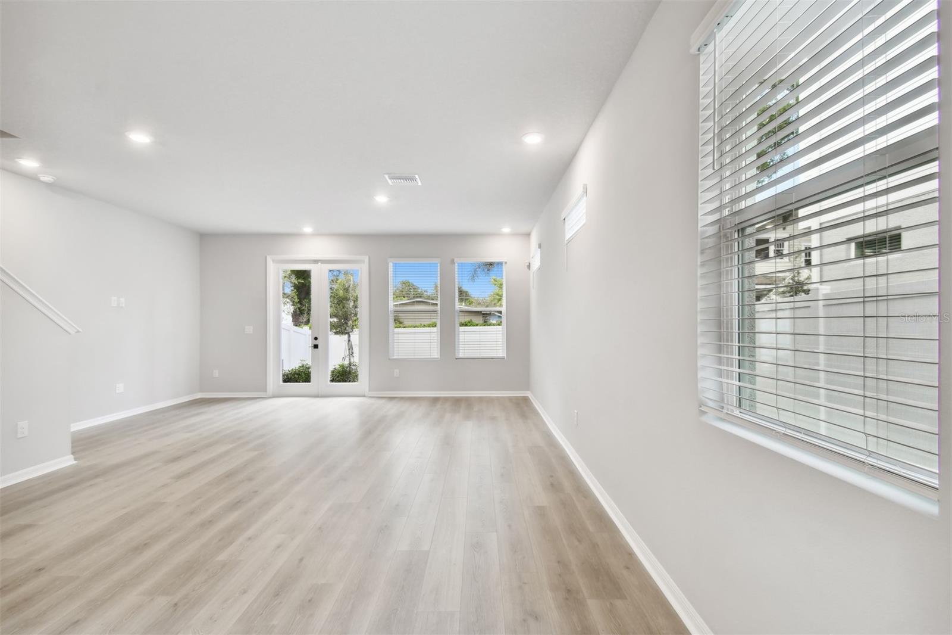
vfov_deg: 77.3
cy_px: 318
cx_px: 476
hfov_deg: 100.4
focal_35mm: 15
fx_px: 397
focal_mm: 10
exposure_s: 1/13
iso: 100
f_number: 7.1
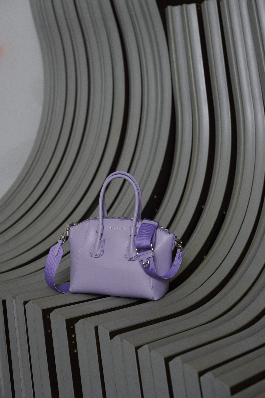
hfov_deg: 27.0
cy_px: 199
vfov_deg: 39.6
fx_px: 552
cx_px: 132
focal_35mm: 50
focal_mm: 50
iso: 1600
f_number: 5
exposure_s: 1/125
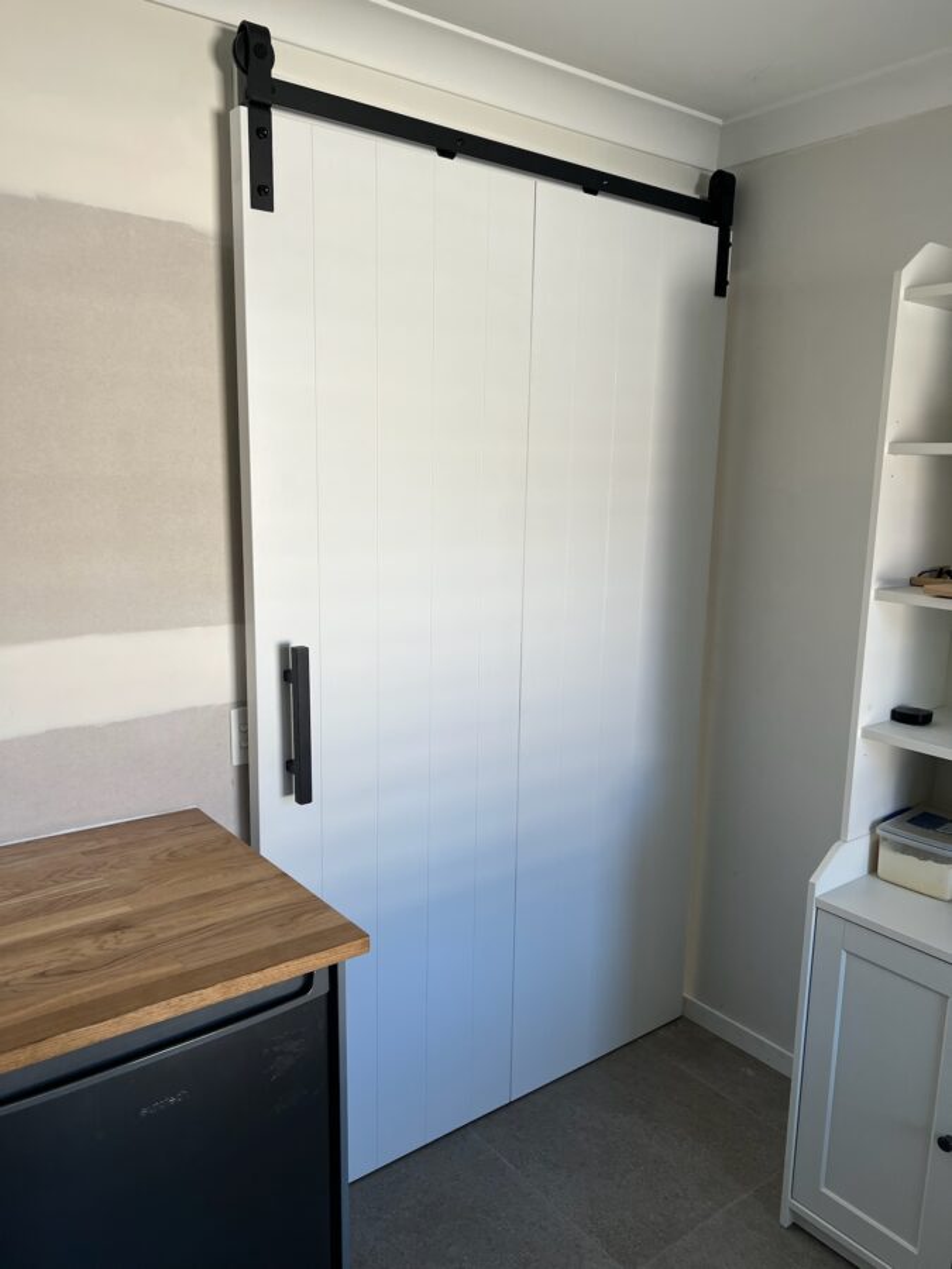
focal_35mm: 26
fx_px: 953
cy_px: 634
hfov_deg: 53.1
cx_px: 476
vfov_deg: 67.3
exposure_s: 1/121
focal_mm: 5.7
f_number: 1.5
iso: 50
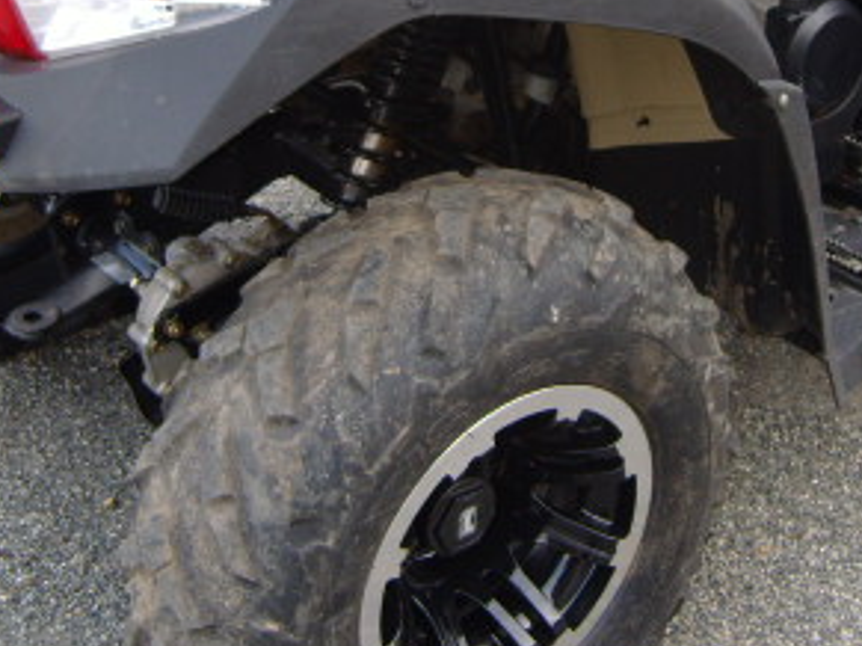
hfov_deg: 25.3
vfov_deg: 18.8
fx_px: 1917
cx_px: 483
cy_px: 71
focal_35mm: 77
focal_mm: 7.4
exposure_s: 1/180
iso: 80
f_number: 2.8
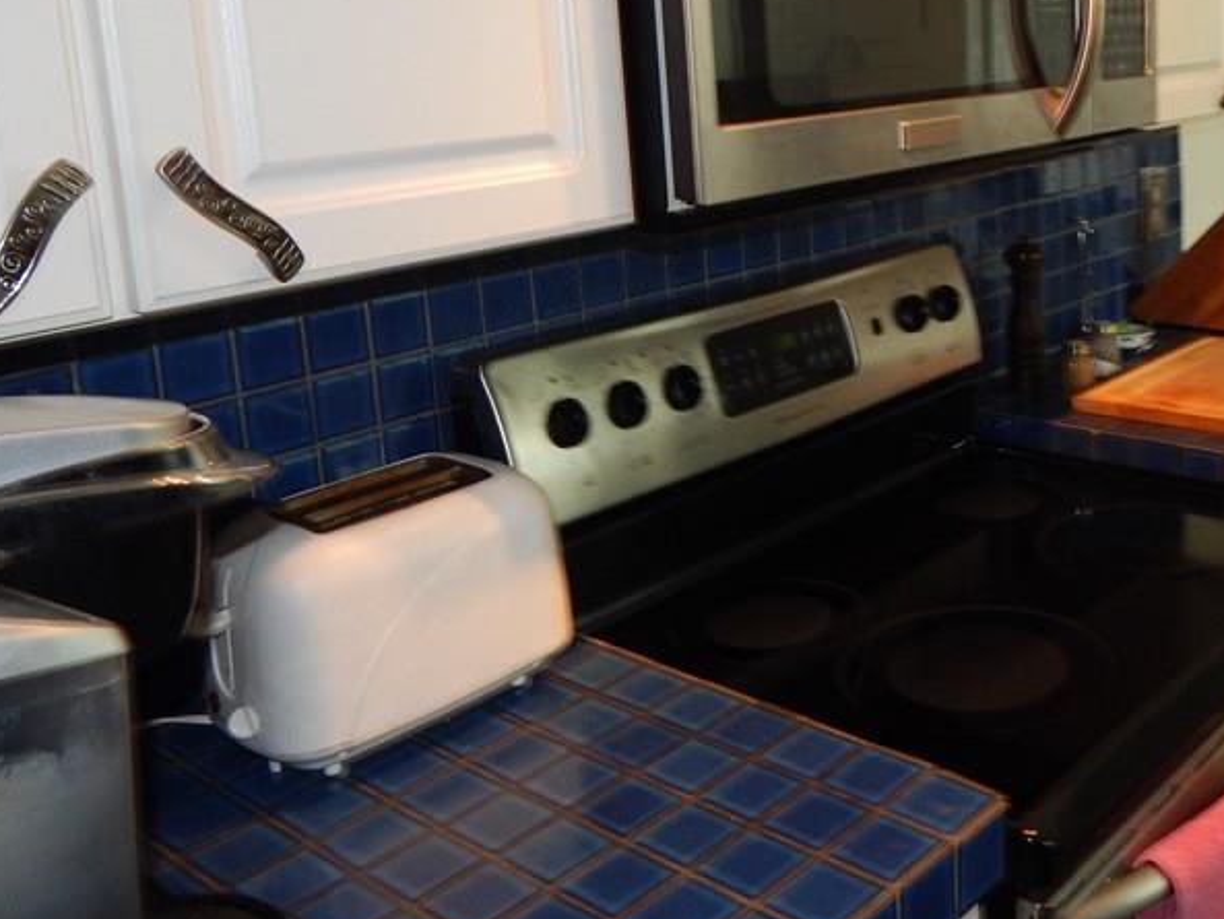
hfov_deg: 47.2
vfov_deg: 37.0
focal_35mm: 38
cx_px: 912
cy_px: 250
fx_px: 1344
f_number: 3
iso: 200
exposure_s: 1/30
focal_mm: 4
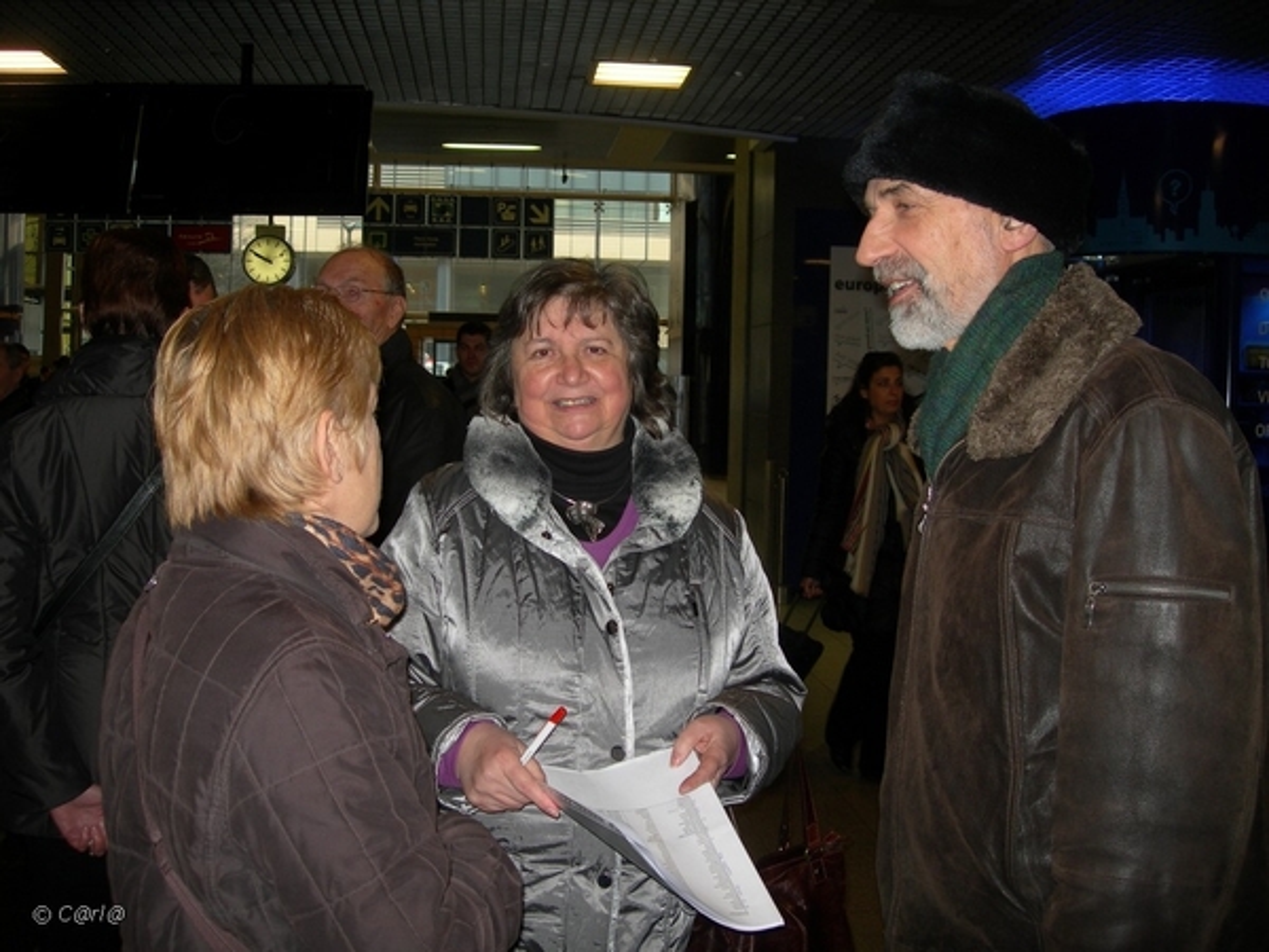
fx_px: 1393
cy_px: 476
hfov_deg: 49.0
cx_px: 634
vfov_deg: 37.7
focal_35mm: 38
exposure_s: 1/60.1
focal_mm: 7.8
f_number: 2.8
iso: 50
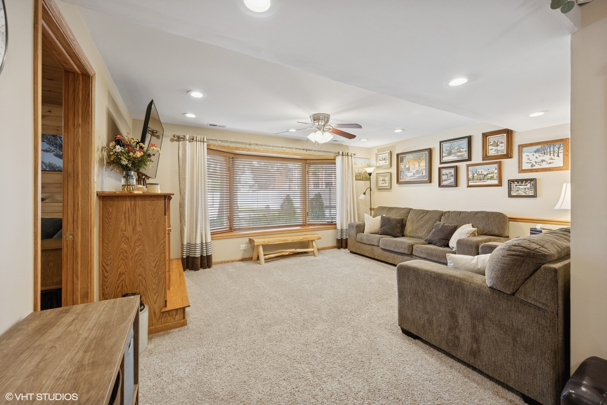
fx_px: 236
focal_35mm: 14
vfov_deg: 81.2
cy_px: 202
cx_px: 304
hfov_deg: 104.3
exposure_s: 1/10
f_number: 8
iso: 200
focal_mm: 14
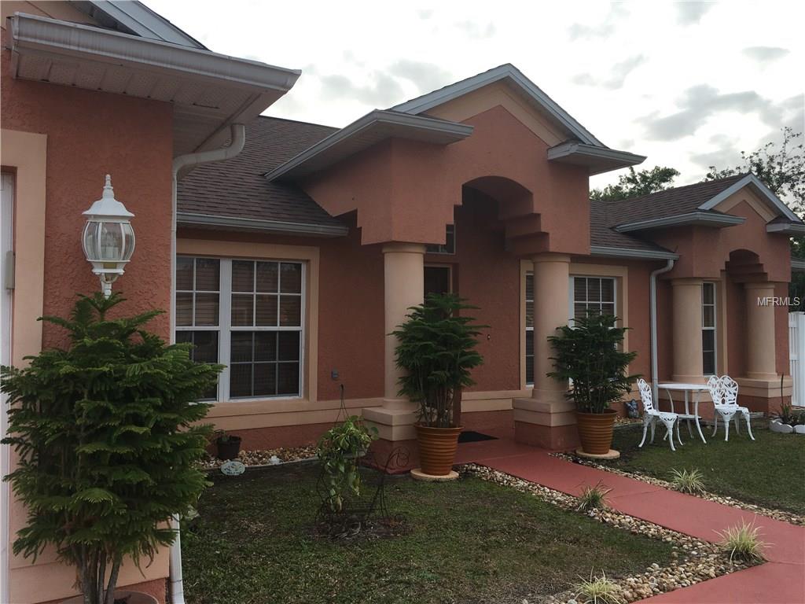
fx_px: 674
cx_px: 402
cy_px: 302
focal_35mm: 29
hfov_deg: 61.7
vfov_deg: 48.2
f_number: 2.2
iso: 25
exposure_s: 1/472
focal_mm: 4.15
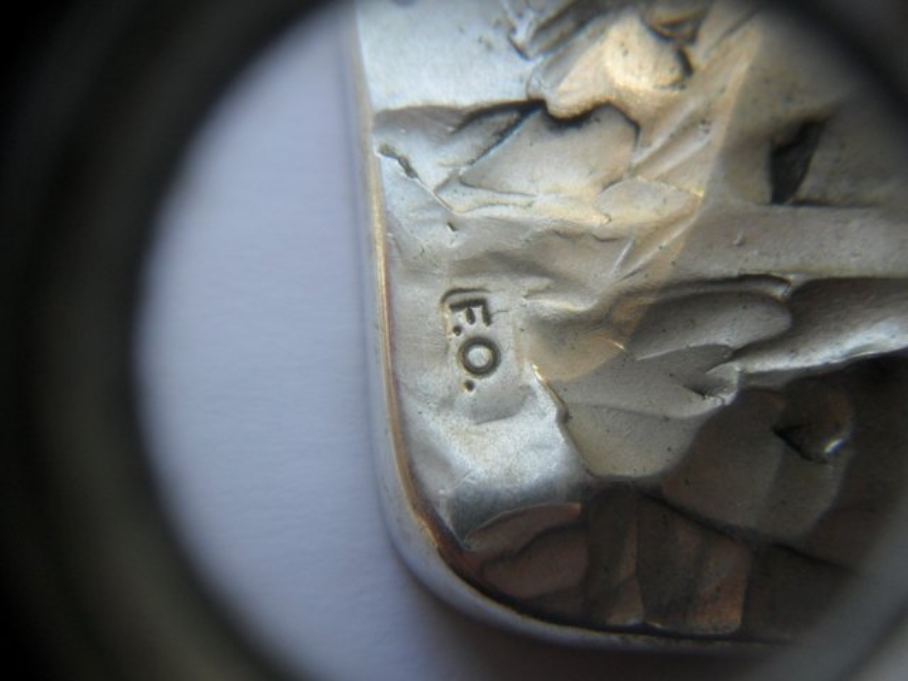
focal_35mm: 27
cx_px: 454
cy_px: 340
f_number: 3.5
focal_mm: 4.9
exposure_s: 1/90
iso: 100
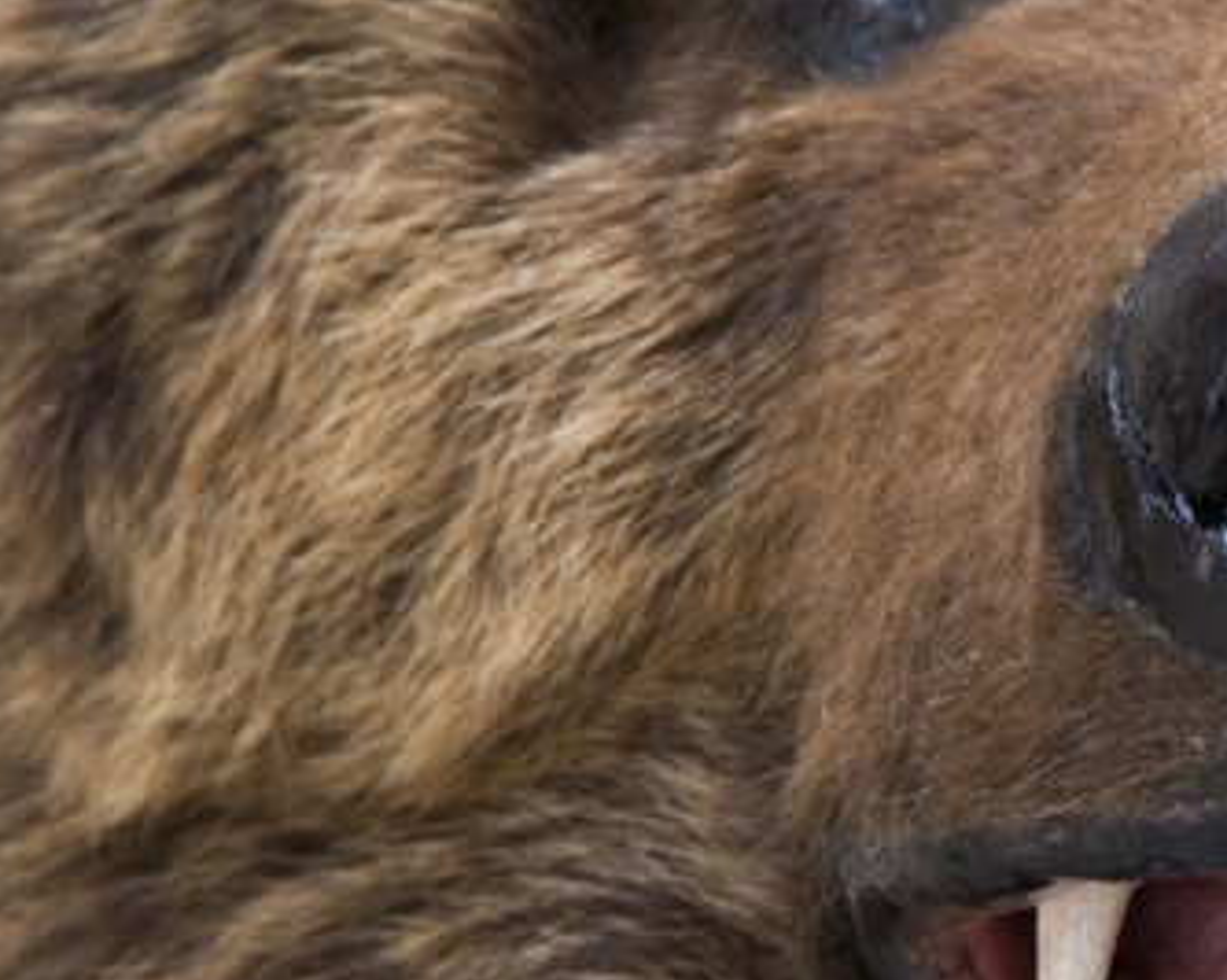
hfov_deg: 6.5
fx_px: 10743
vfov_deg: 5.2
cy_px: 429
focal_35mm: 296
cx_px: 1336
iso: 100
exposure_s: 1/1.67
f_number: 8
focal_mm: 70
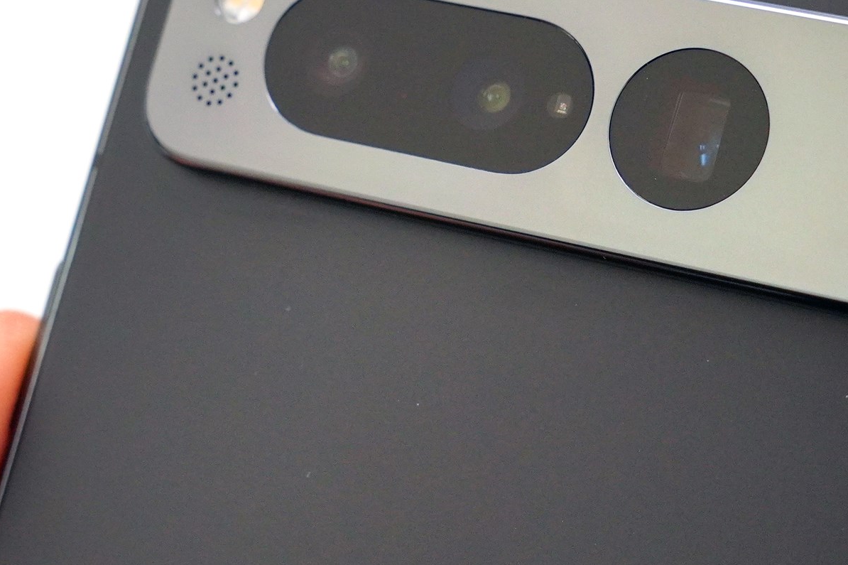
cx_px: 589
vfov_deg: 16.5
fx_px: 1942
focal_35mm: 82
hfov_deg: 24.5
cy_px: 204
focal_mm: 34.2
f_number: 6.3
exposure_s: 1/100
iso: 1000
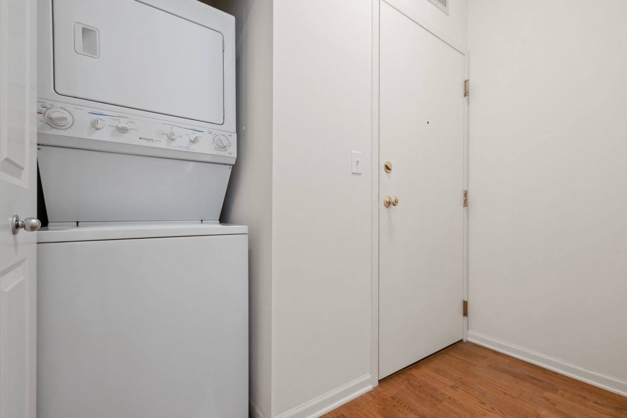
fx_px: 261
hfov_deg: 100.4
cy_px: 209
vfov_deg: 77.3
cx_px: 314
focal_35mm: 15
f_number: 7.1
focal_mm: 10
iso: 250
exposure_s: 1/4
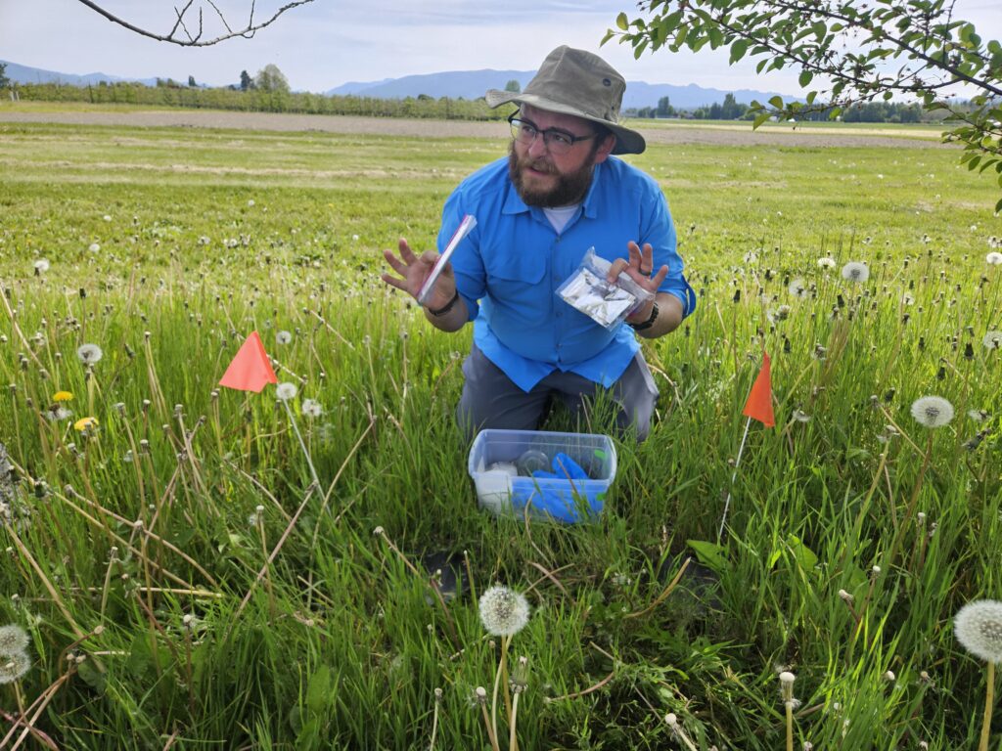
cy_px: 376
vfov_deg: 58.9
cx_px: 501
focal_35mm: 23
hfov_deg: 73.9
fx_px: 666
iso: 25
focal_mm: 5.4
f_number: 1.8
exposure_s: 1/504
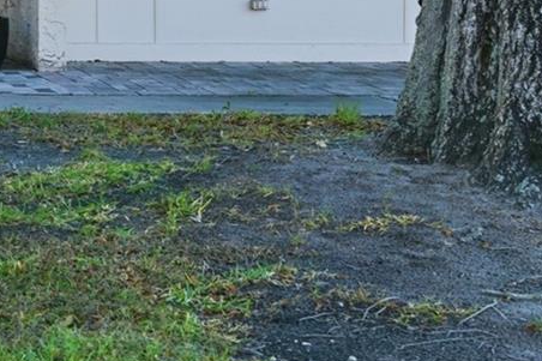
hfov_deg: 14.8
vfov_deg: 10.8
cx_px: -372
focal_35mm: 124
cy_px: -99
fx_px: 1866
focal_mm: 35
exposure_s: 1/200
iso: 100
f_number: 8
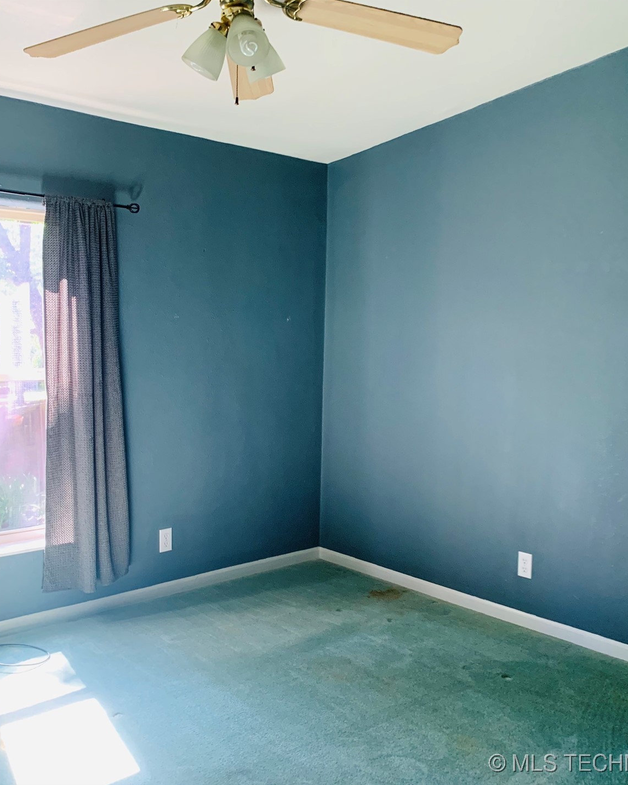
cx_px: 299
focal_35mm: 34
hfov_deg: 43.3
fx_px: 790
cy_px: 392
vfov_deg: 52.9
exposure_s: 1/60
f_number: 1.8
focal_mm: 4.25
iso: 250
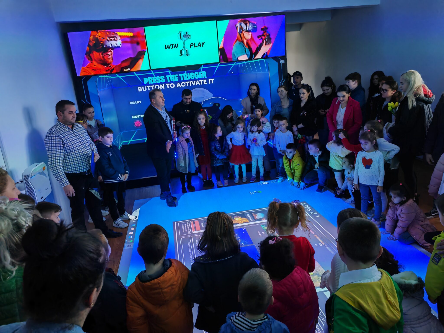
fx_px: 346
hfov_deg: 65.3
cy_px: 166
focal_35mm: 27
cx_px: 222
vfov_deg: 51.4
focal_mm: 5.53
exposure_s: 1/100
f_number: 1.8
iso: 640
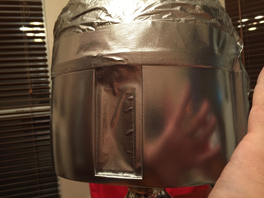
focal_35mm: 29
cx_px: 132
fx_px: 221
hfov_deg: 61.7
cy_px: 99
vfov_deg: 48.2
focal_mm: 4.15
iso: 250
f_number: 2.2
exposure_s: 1/24
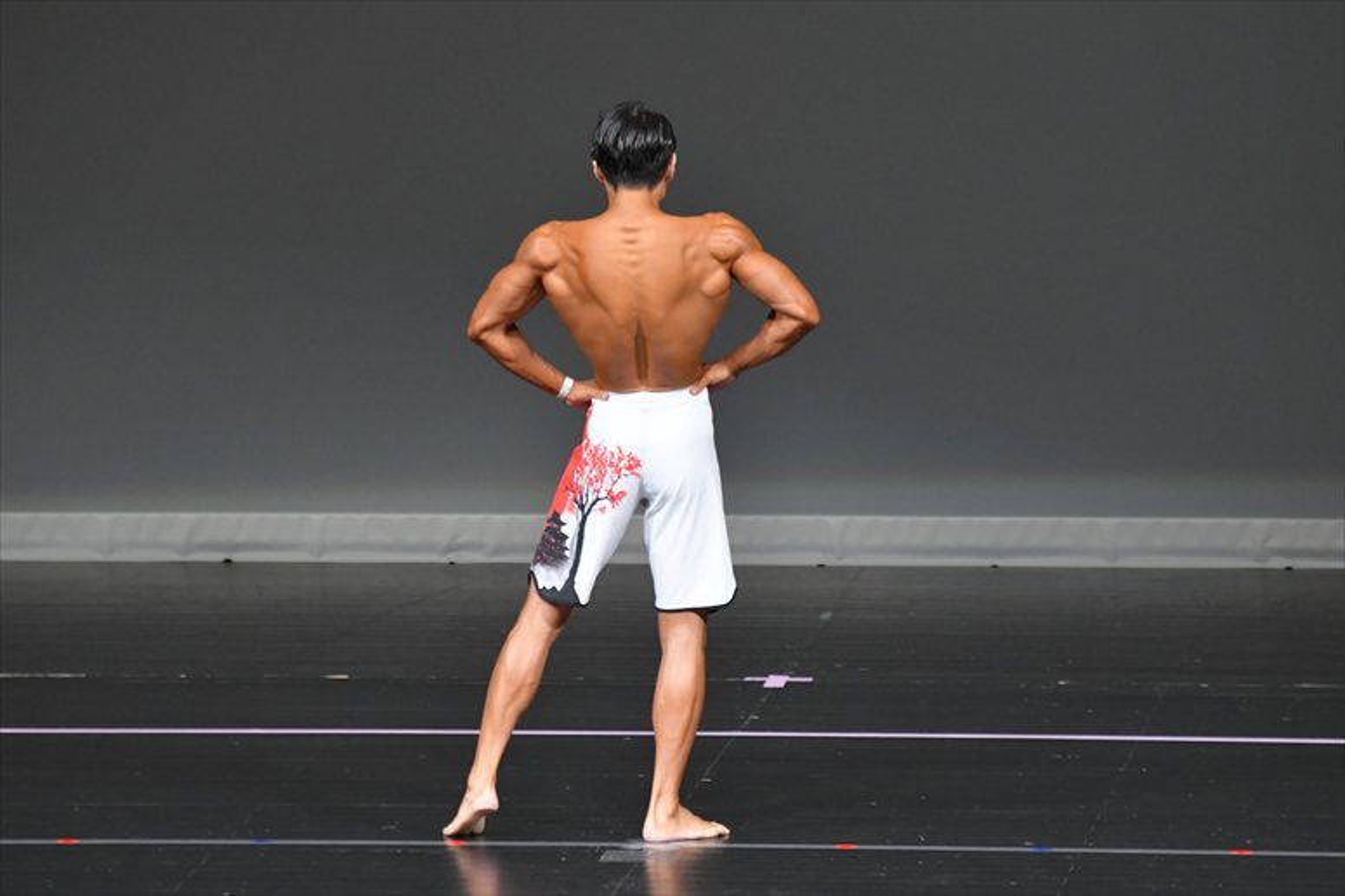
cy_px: 448
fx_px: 12883
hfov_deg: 6.0
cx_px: 672
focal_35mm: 345
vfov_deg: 4.0
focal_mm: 230
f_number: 5.6
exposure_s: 1/400
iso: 4000
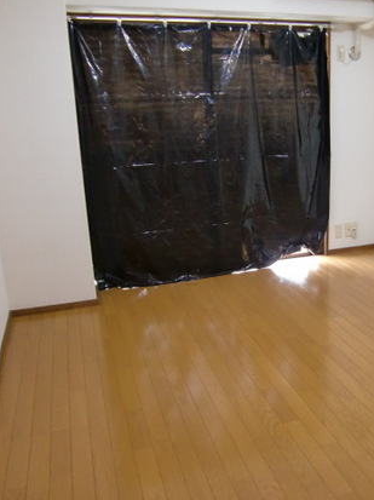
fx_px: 548
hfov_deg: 36.8
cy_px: 251
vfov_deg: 49.0
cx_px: 278
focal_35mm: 38
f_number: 2.6
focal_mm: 4.9
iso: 400
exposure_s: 1/50
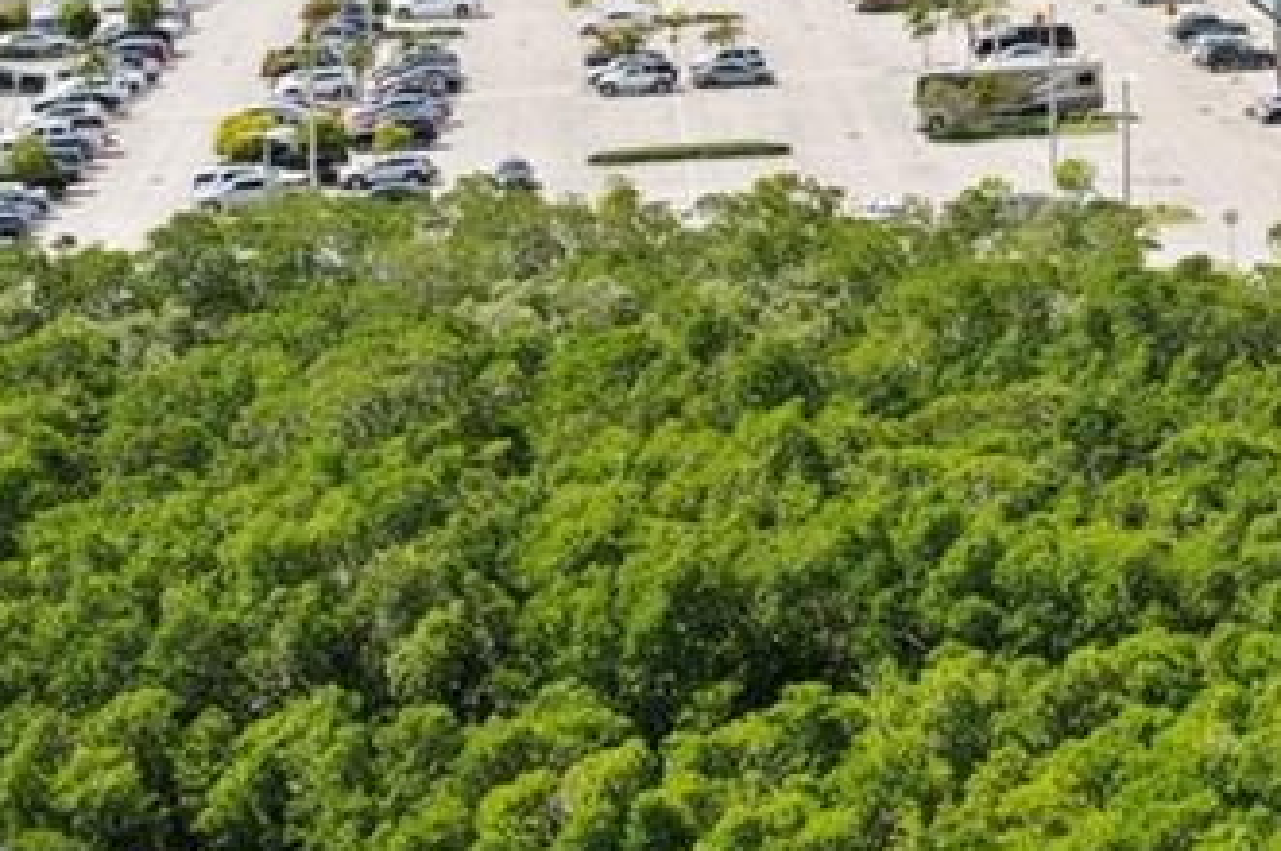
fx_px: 4124
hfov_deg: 15.3
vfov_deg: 11.2
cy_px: -540
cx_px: 2291
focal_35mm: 116
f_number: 8
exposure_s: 1/500
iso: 200
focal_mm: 24
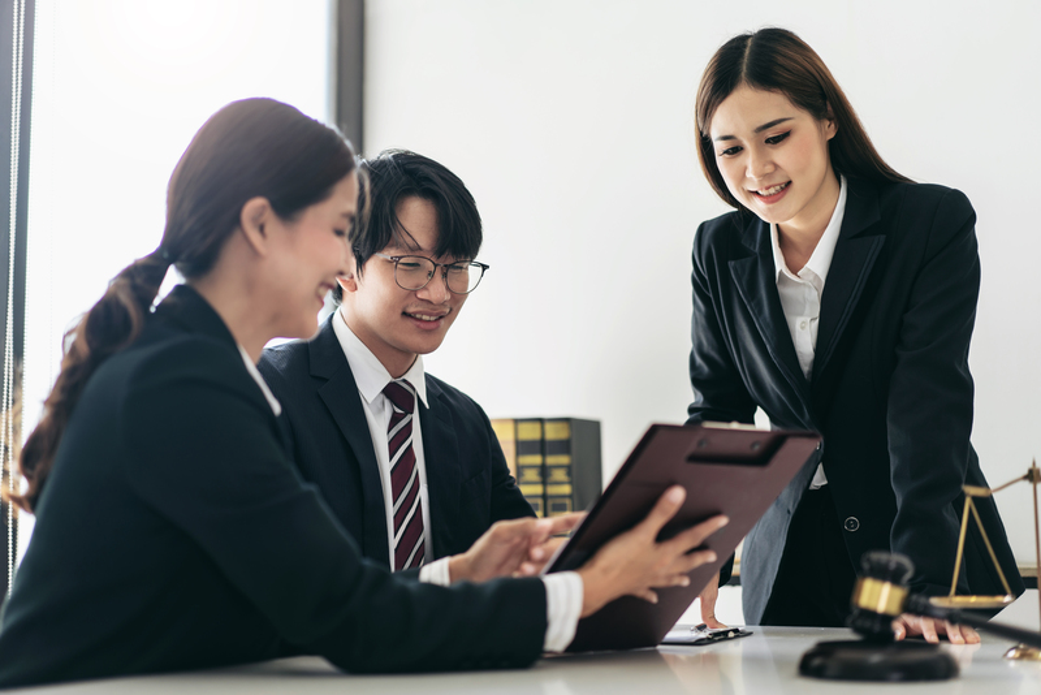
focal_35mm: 55
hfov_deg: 36.2
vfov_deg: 24.6
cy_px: 348
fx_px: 1591
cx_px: 520
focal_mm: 55
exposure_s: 1/200
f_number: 2
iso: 200
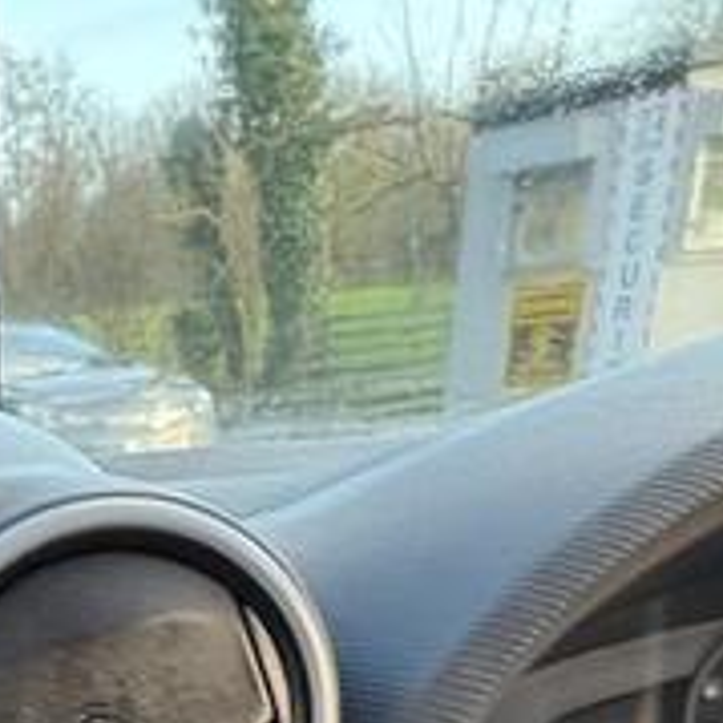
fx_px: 1465
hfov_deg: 23.3
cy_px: 1026
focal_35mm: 62
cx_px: -307
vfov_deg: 23.3
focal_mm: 2.22
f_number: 2.2
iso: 200
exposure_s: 1/89
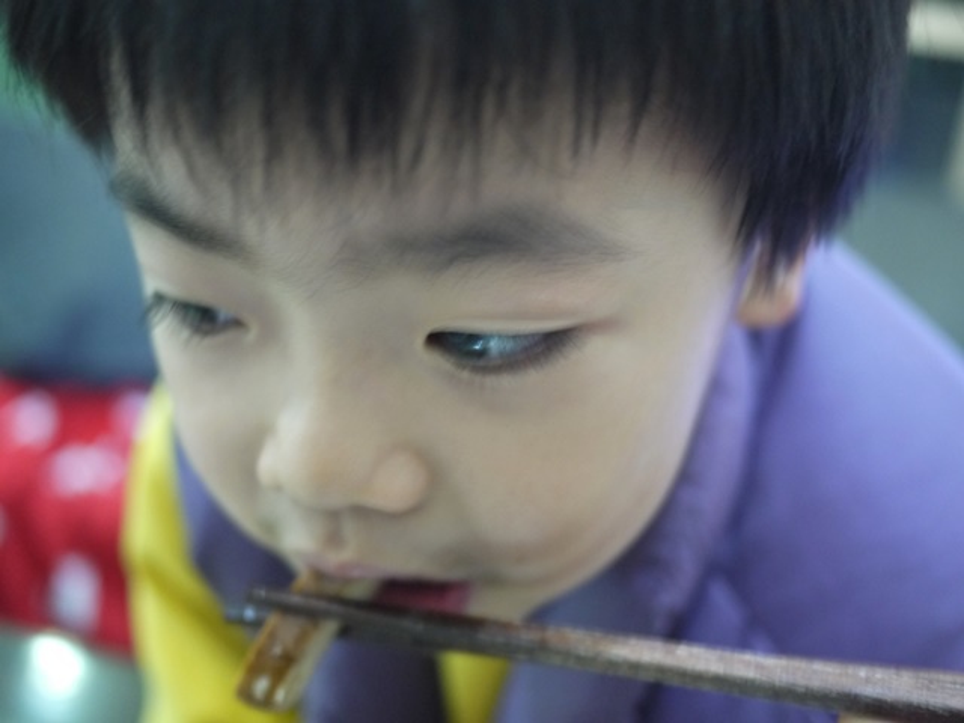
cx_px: 482
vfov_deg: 36.0
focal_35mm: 40
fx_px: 1114
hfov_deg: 46.8
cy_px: 362
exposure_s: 1/20
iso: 800
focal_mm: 20
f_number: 1.7
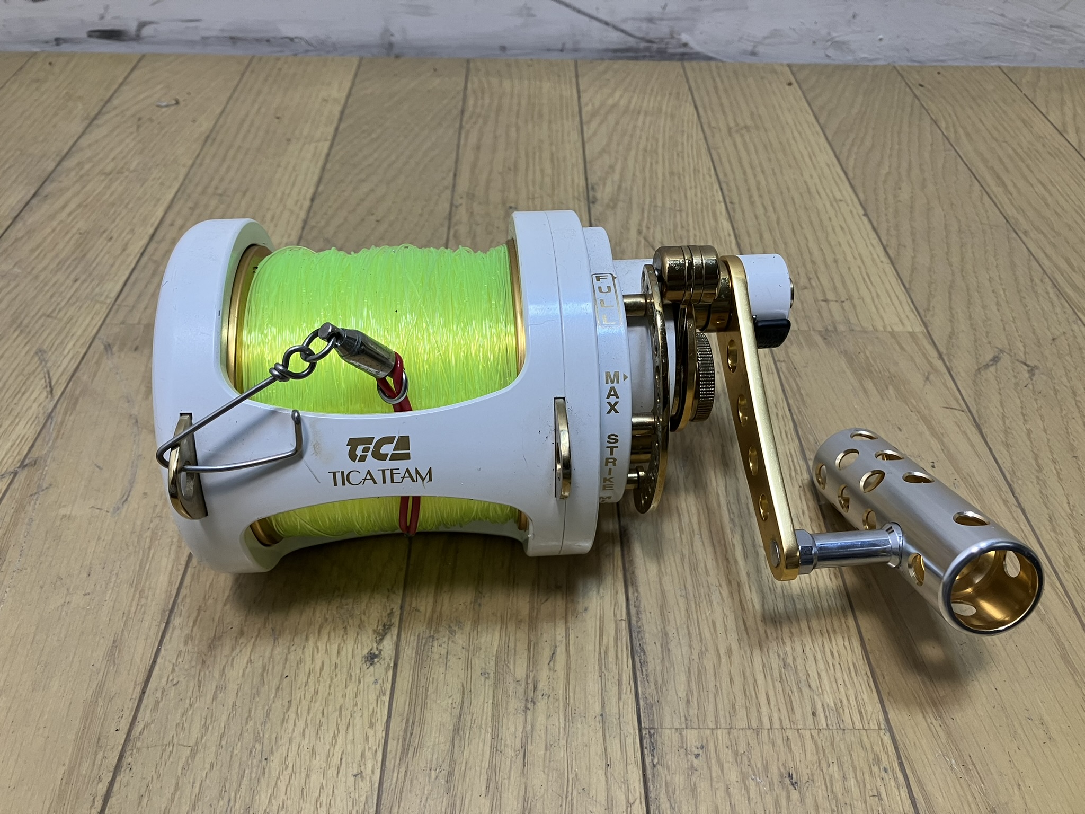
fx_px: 878
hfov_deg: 63.4
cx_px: 542
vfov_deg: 49.7
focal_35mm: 28
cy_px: 407
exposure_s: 1/50
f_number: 1.8
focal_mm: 3.99
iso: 64
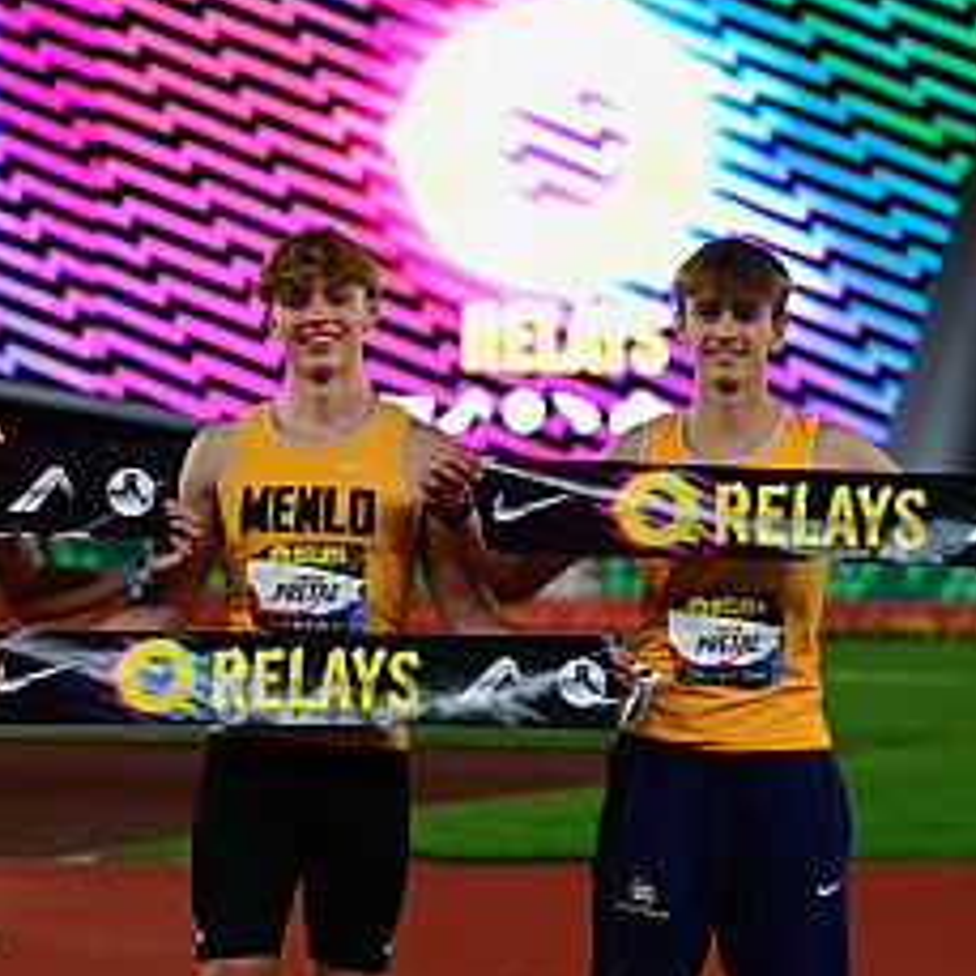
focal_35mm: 189
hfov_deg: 9.2
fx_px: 6029
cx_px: 134
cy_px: 522
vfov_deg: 9.3
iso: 1100
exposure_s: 1/800
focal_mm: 70
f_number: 2.8
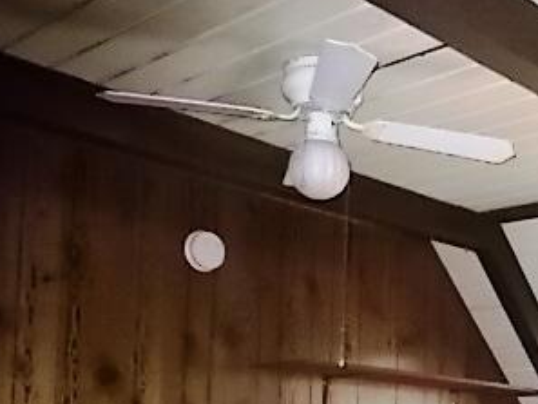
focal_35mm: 56
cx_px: 493
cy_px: 386
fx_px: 871
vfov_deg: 25.1
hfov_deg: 32.5
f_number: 3.2
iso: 500
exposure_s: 1/25
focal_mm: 4.6
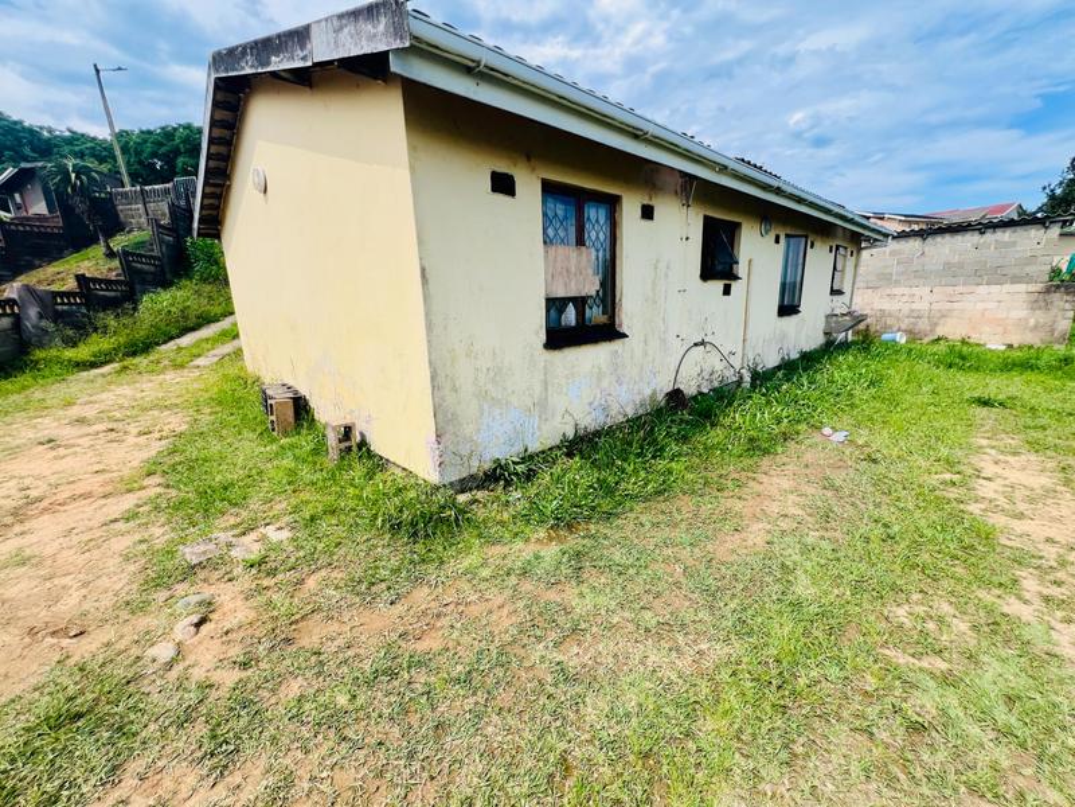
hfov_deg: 106.2
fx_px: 404
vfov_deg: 89.9
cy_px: 404
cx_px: 538
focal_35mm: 13
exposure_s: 1/1179
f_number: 1.8
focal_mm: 1.57
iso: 32
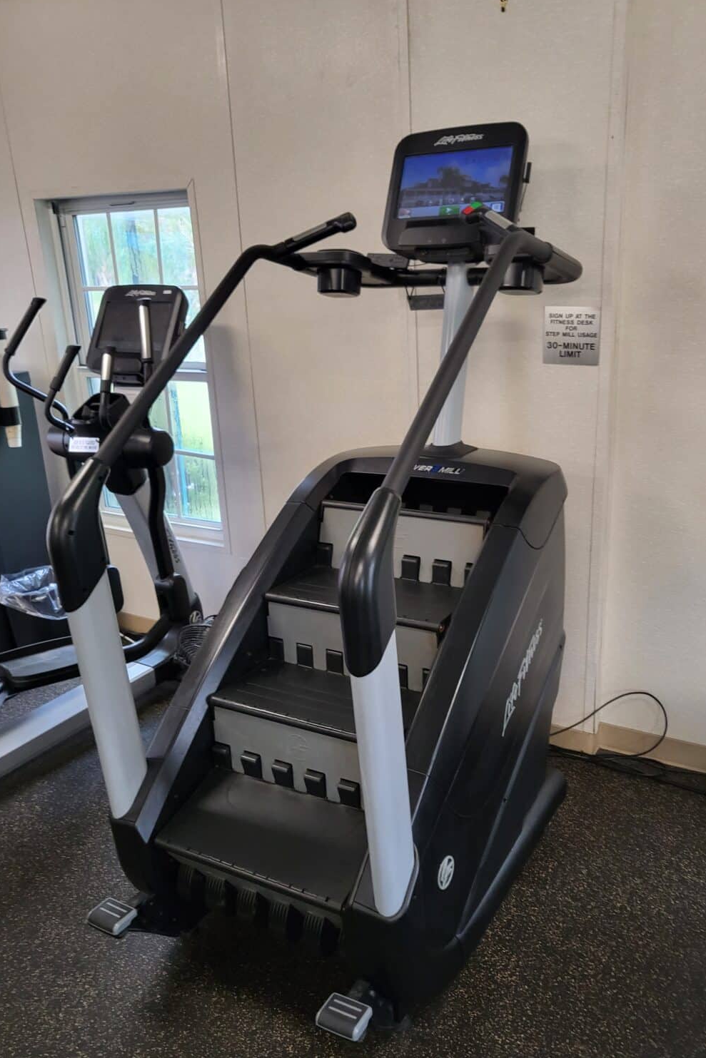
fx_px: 823
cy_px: 529
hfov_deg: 46.3
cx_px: 397
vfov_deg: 65.5
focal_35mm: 28
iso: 250
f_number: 1.8
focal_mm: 4.25
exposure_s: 1/120
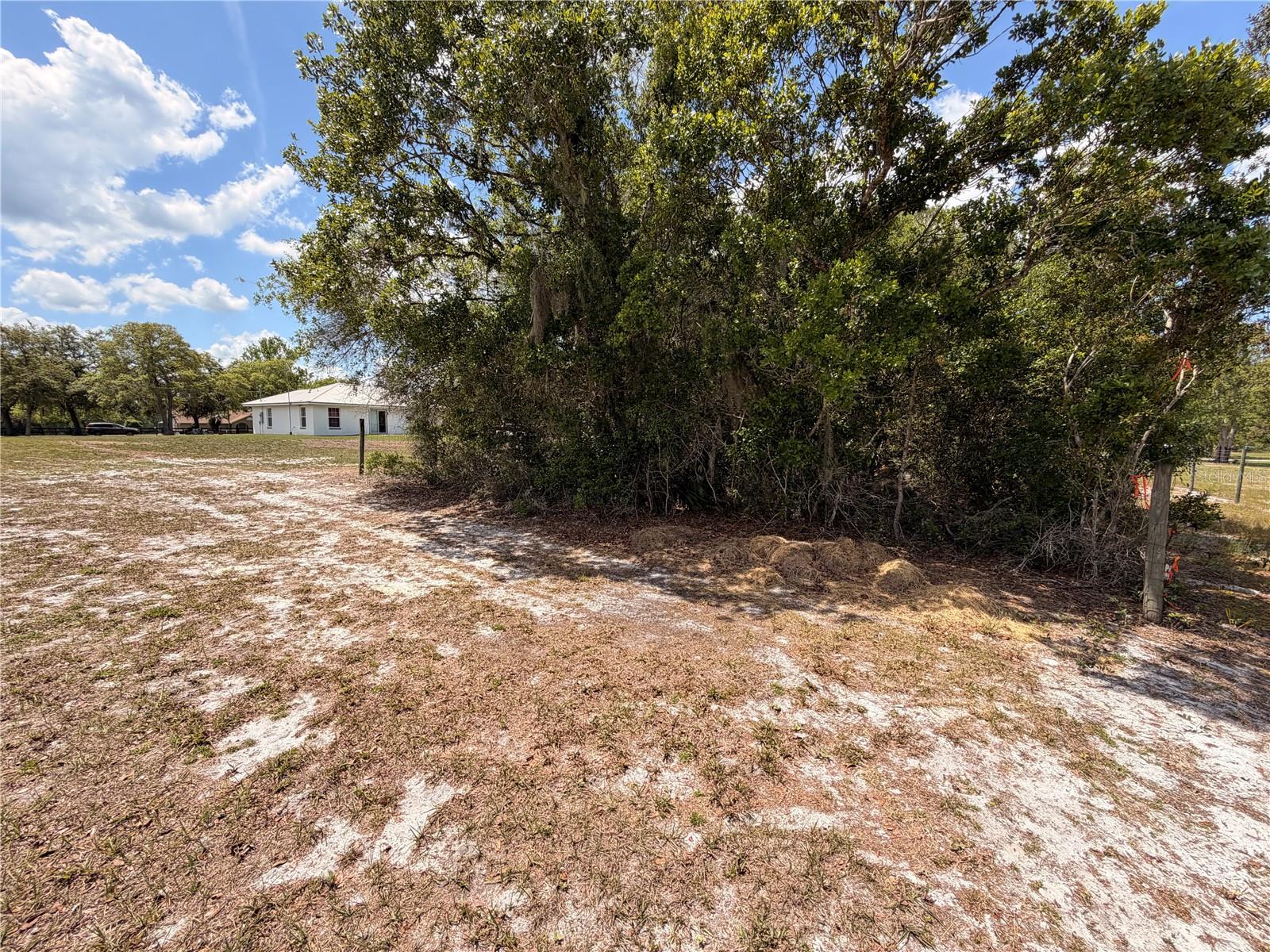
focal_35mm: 14
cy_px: 476
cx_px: 635
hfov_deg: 102.1
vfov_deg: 85.7
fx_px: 514
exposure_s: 1/770
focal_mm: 2.22
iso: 25
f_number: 2.2
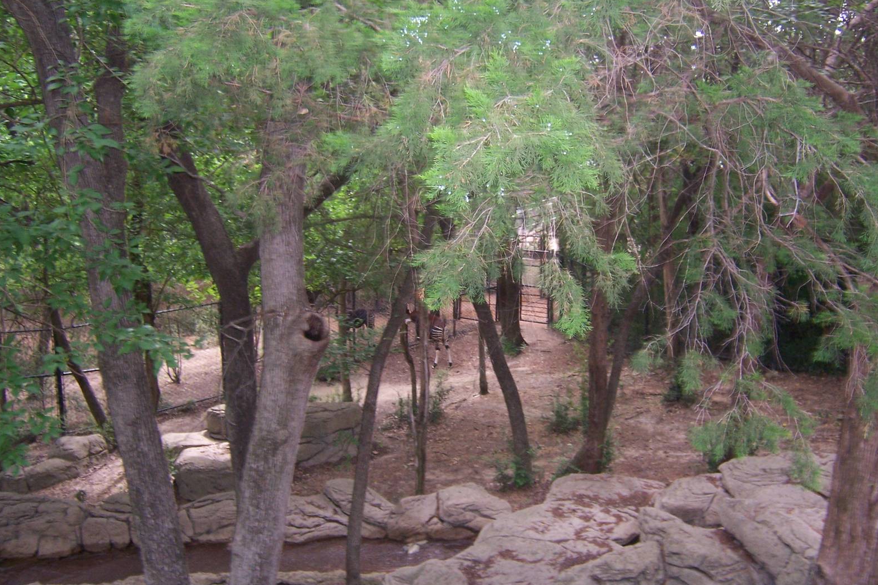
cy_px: 288
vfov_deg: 37.9
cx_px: 445
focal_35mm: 35
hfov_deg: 54.4
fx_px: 854
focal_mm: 5.5
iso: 140
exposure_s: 1/60
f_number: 2.8
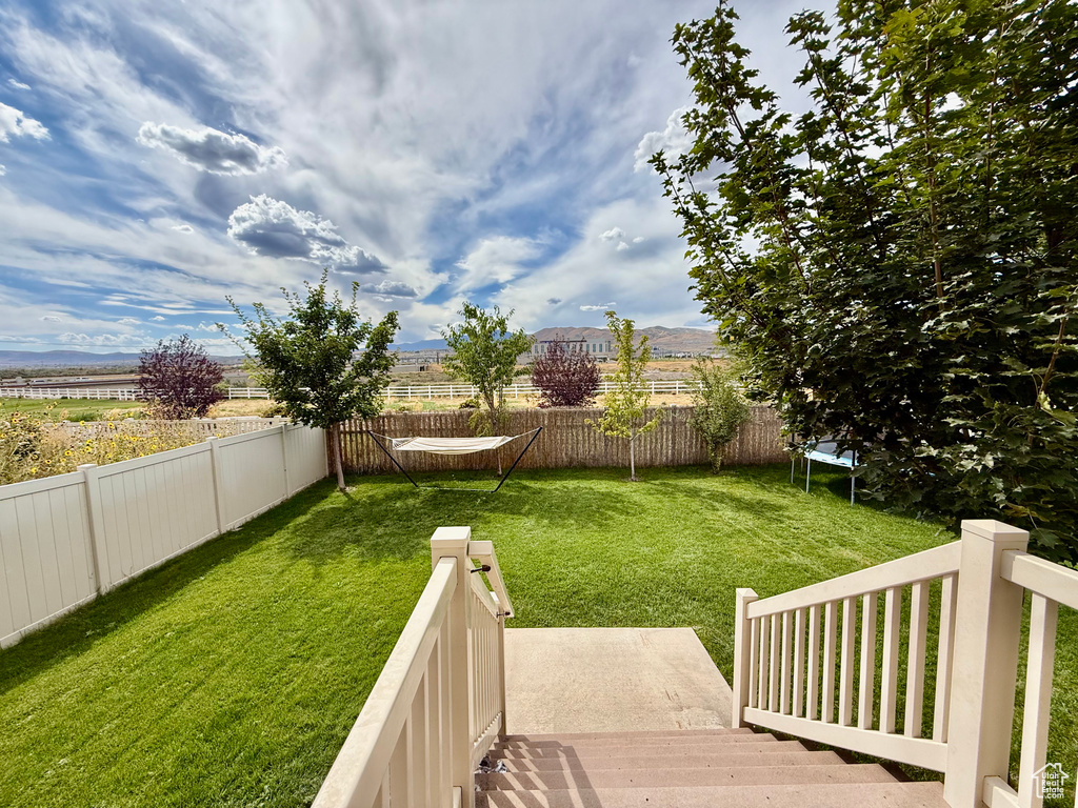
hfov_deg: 102.1
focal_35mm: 14
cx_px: 539
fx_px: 436
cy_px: 404
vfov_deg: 85.7
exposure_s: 1/2611
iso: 50
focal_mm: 2.22
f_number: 2.2
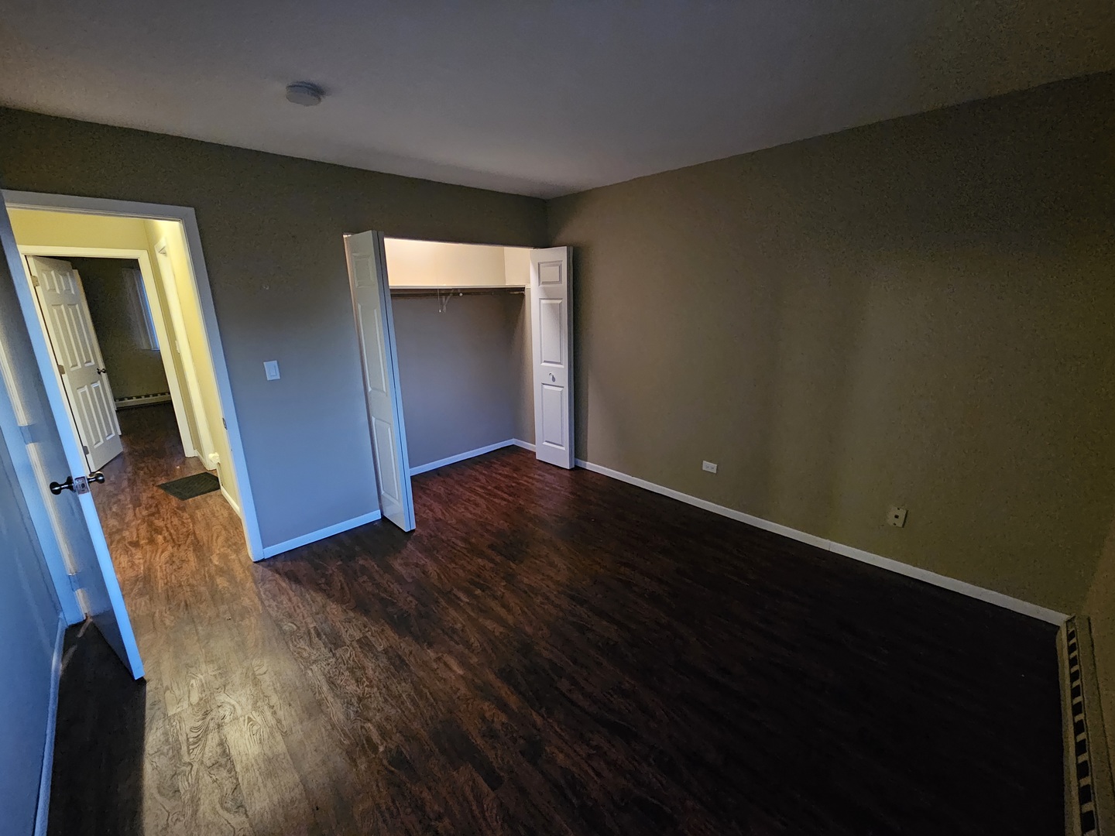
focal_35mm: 13
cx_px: 558
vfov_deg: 89.9
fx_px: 419
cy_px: 418
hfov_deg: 106.2
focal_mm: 2.2
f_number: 2.2
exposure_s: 1/24
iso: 1600
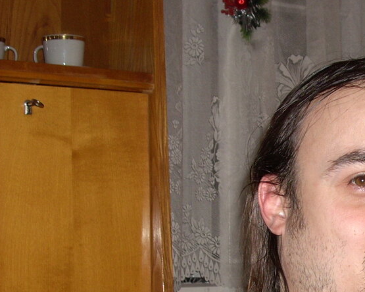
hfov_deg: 16.4
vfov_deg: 13.4
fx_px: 1231
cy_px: 251
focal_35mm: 114
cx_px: 389
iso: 100
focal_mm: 9
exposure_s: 1/60
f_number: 3.4
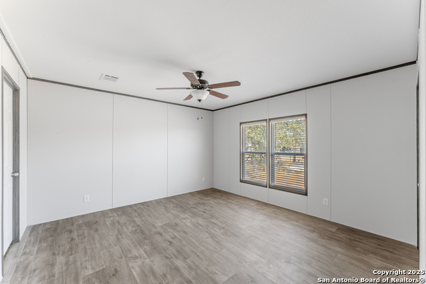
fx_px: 166
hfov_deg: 104.2
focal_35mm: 14
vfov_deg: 81.2
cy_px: 142
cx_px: 213
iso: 400
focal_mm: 14
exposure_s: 1/2.5
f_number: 11
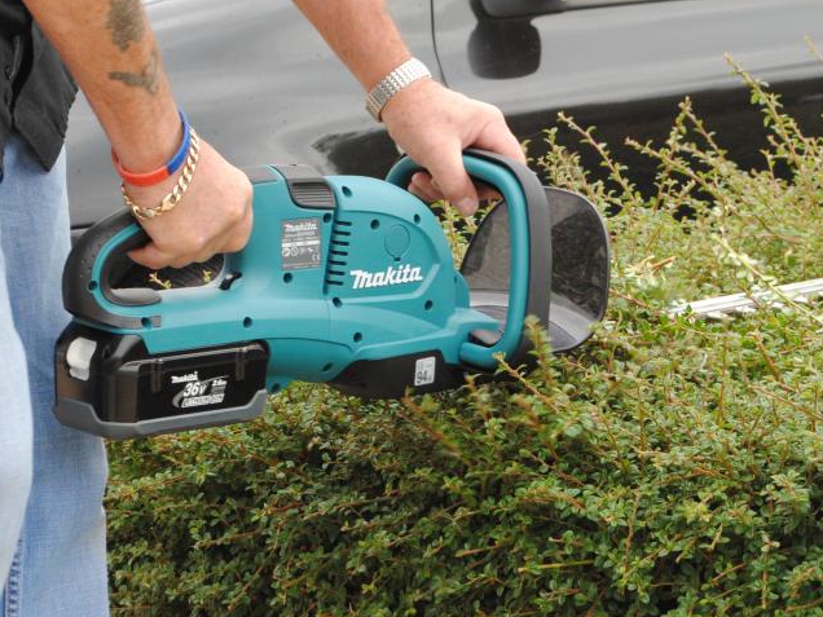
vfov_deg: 9.3
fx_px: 3803
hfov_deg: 12.3
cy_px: 398
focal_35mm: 160
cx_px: 505
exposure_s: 1/200
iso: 400
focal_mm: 55
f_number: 8
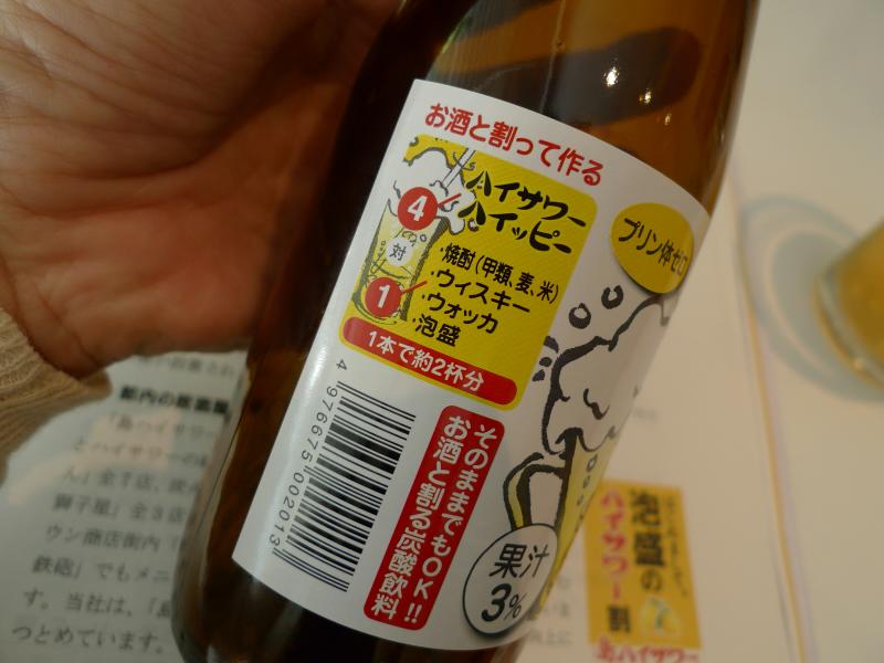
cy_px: 332
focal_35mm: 24
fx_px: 613
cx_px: 442
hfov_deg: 71.6
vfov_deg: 56.8
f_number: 2.2
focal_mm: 5.1
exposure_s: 1/100
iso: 80
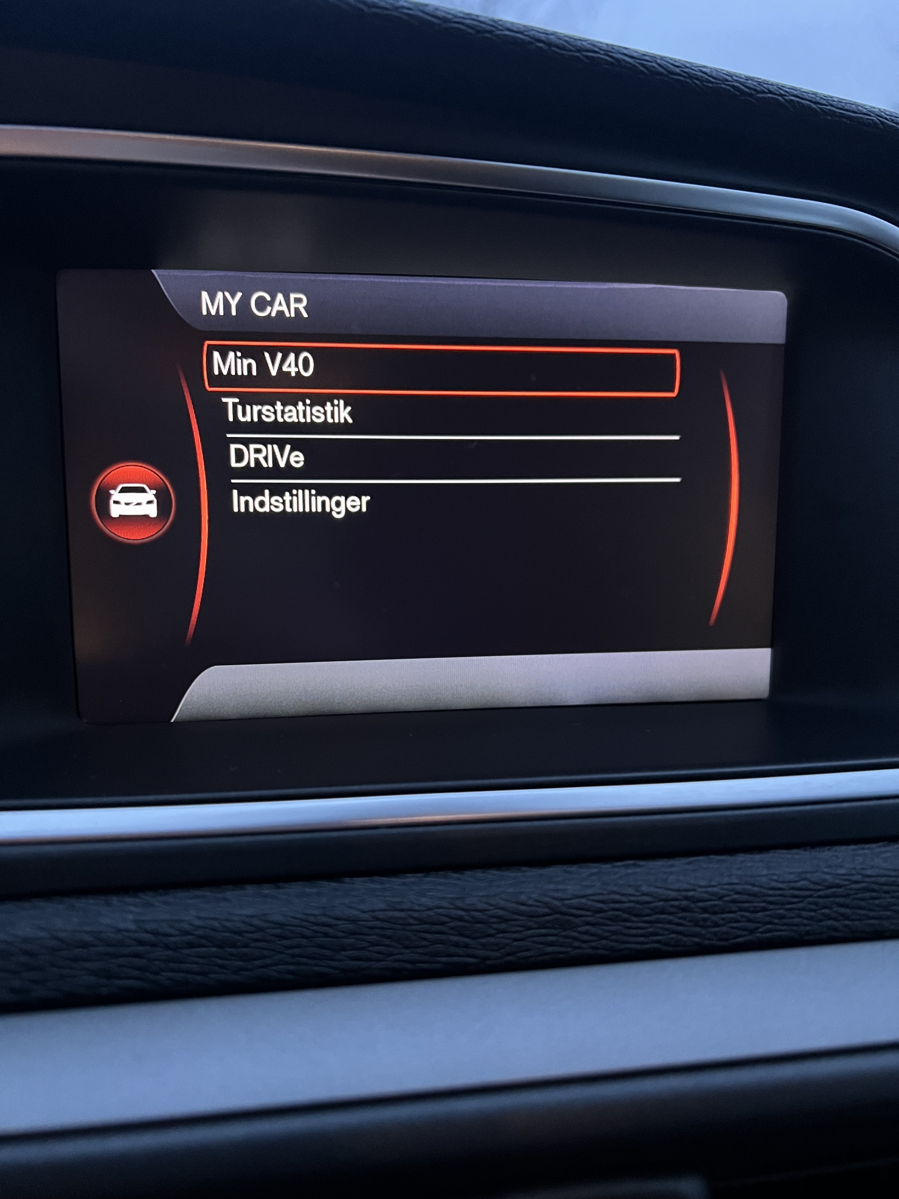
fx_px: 900
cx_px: 450
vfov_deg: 67.3
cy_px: 600
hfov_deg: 53.1
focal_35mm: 26
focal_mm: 5.7
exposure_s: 1/25
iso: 500
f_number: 1.5
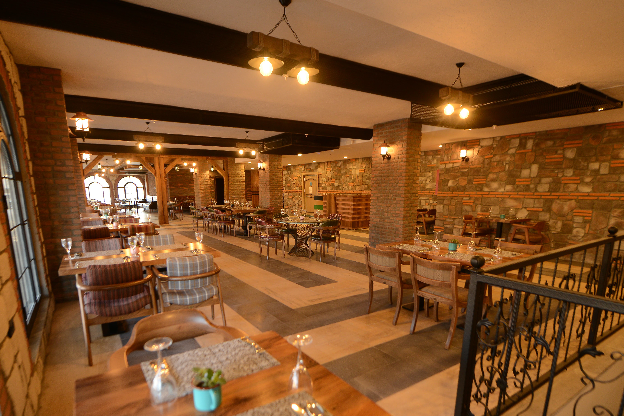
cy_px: 266
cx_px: 291
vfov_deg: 63.4
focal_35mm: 19
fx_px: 329
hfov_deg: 86.8
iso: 500
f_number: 2.8
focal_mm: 14
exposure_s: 1/40
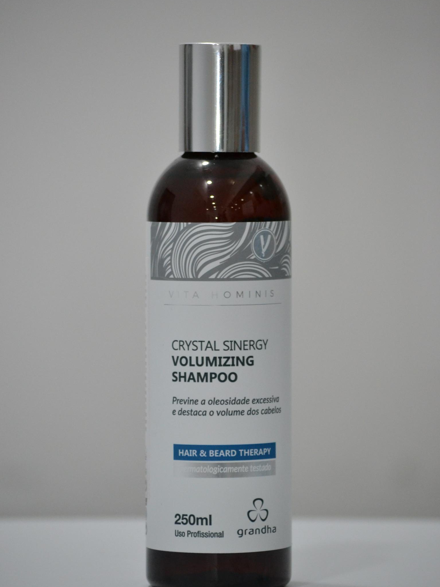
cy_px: 300
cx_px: 220
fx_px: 3034
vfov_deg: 11.0
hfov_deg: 8.3
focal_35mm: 179
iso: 1600
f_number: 5
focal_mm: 110
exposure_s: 1/200
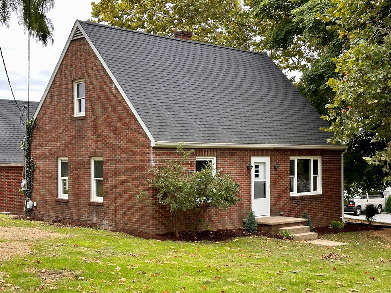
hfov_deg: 38.2
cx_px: 189
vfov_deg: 29.1
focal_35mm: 50
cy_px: 151
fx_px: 564
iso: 64
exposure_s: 1/318
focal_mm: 6.86
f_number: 1.78
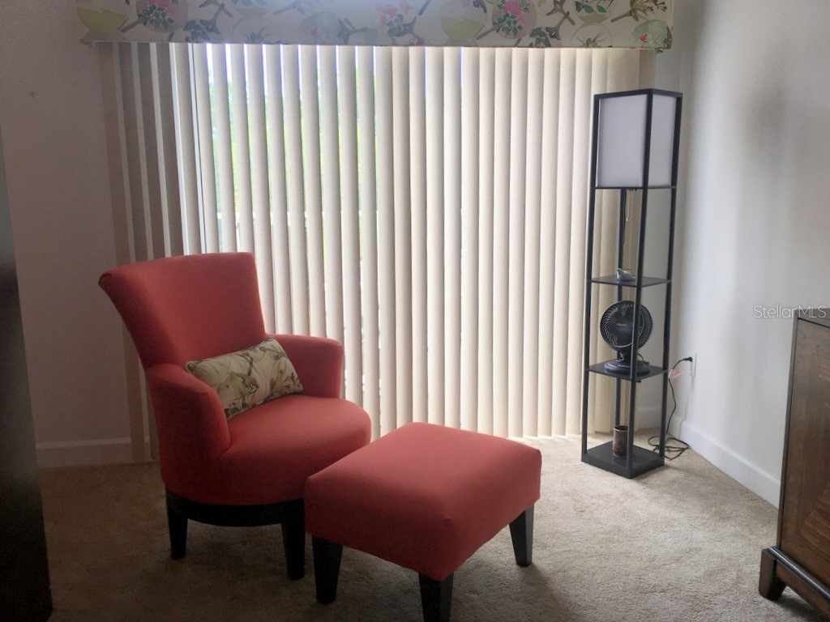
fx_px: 695
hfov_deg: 61.7
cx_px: 415
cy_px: 311
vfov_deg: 48.2
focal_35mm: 29
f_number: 2.2
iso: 32
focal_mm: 4.15
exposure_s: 1/120
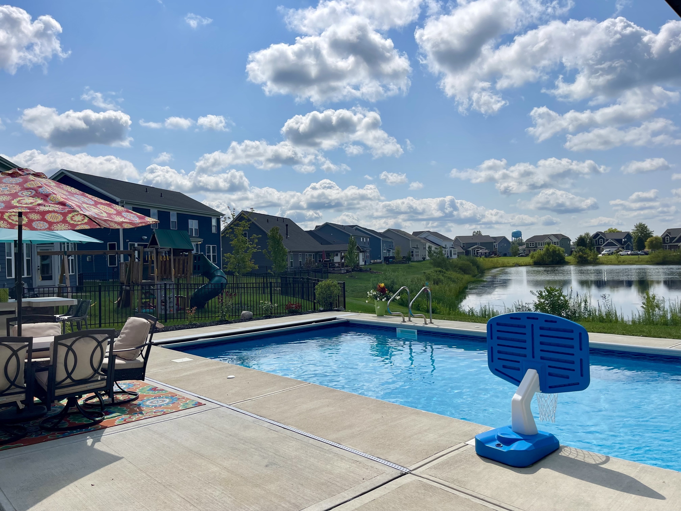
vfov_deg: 53.1
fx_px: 511
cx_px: 340
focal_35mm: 26
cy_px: 256
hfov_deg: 67.3
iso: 32
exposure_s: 1/10989
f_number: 1.6
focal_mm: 5.1
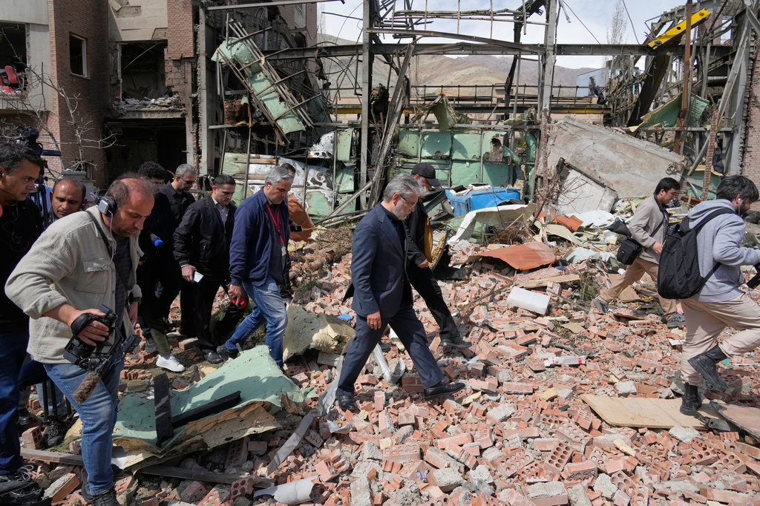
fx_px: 506
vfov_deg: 53.1
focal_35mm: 24
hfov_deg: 73.8
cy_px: 253
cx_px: 380
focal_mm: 24
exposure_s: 1/6400
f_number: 5
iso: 800
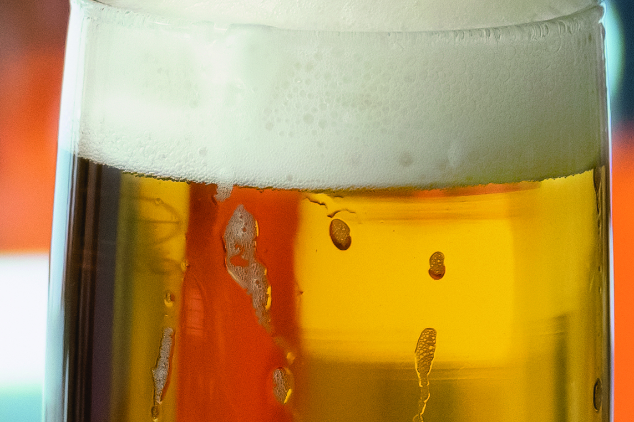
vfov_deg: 2.2
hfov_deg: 3.4
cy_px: 541
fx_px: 10812
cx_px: 498
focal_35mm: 614
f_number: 5
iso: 1100
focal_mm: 84
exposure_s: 1/125
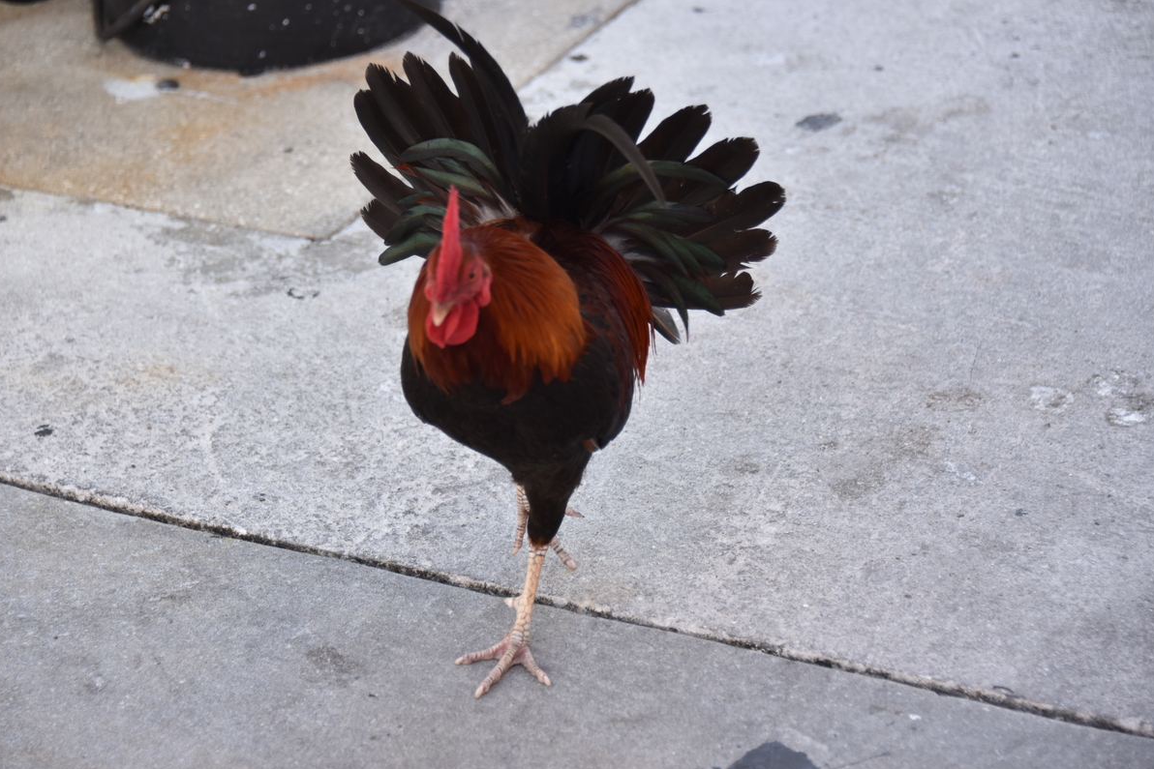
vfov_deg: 9.5
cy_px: 366
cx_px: 563
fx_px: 4648
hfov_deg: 14.2
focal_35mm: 145
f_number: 5.6
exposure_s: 1/320
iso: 640
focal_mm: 135
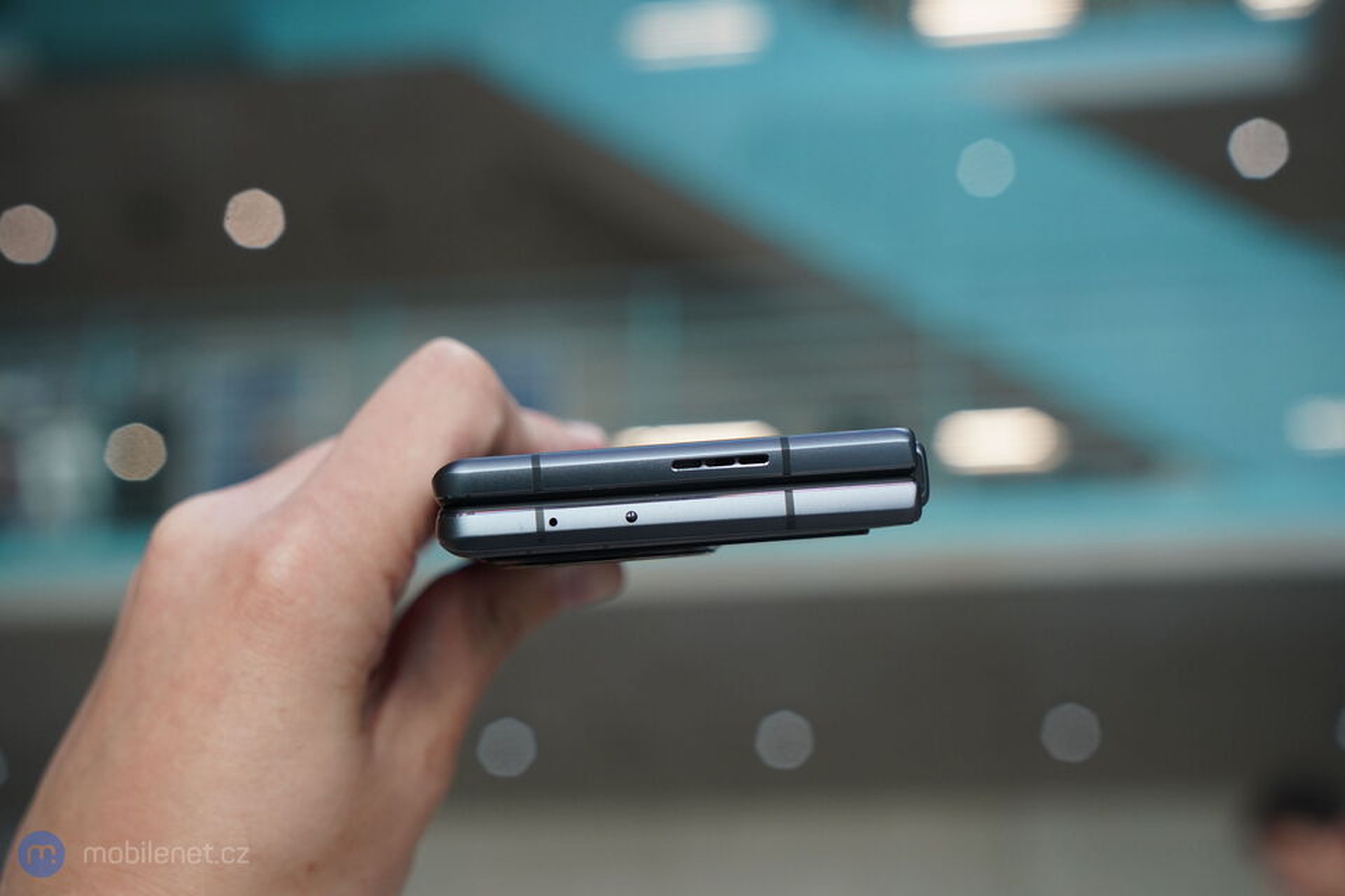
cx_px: 672
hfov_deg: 38.2
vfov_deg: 26.0
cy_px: 448
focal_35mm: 52
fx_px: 1943
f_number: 5.6
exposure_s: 1/160
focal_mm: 52
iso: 2000
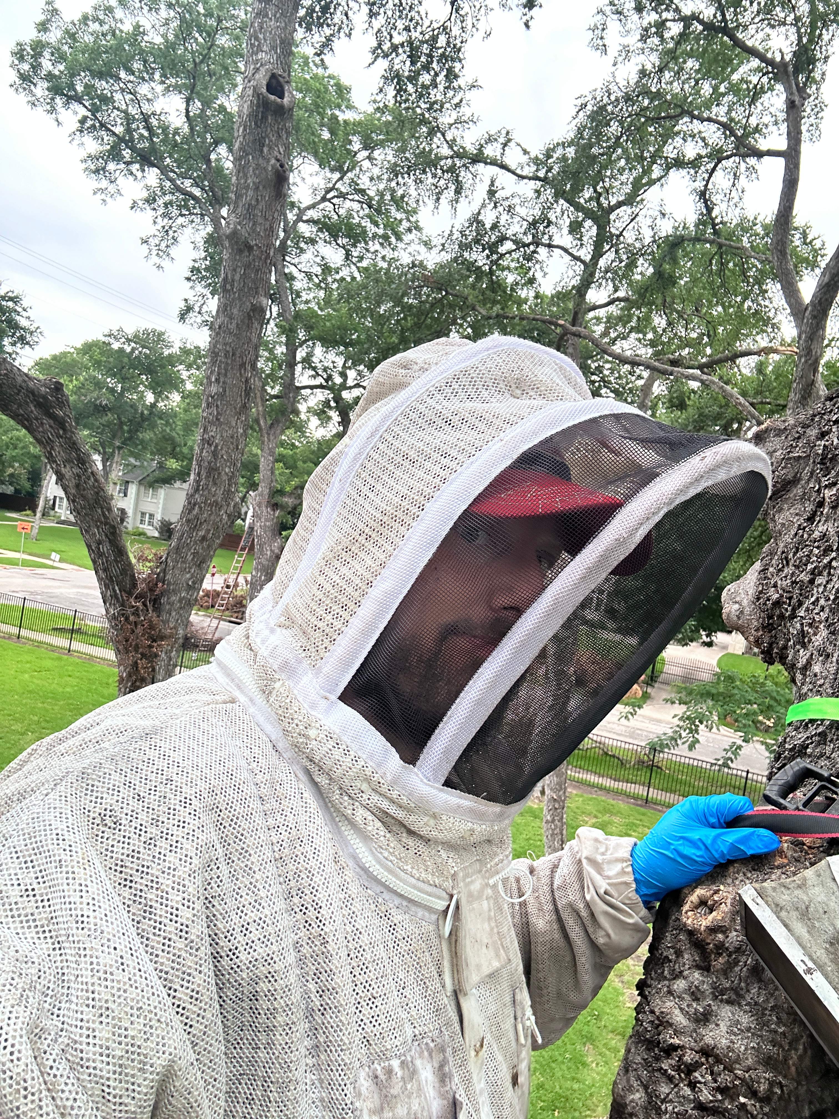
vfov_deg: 73.9
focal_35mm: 23
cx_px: 420
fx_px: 743
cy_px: 560
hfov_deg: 58.9
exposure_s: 1/145
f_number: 1.9
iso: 40
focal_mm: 2.69
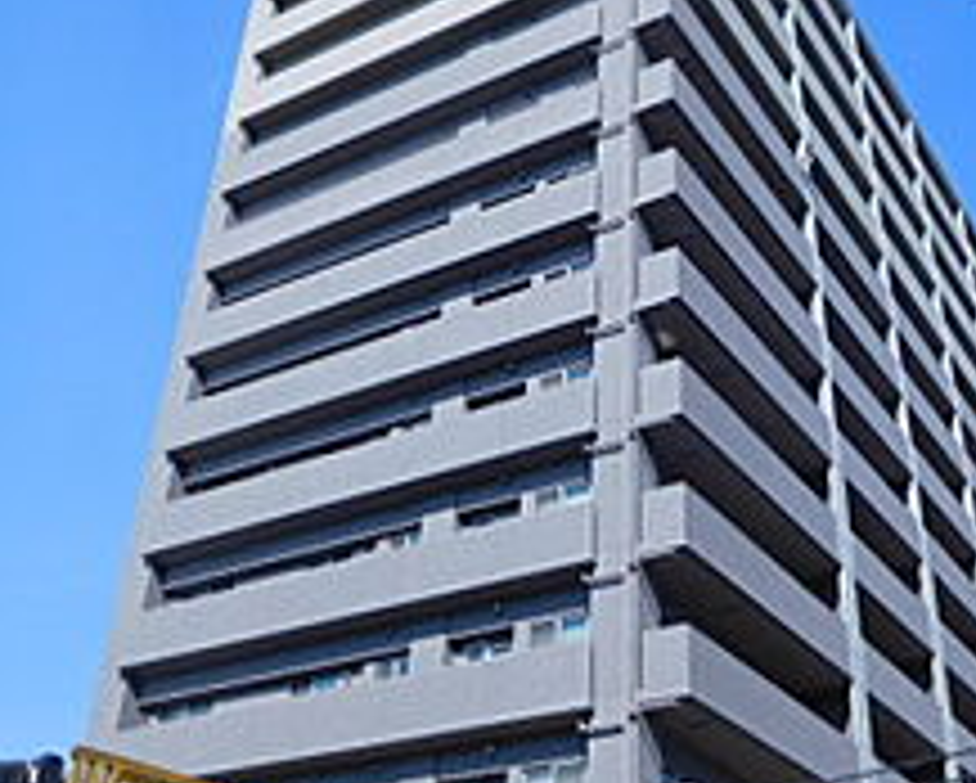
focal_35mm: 45
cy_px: 297
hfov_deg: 40.9
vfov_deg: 33.3
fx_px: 1301
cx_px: 603
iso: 125
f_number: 6.8
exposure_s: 1/400
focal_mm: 4.5
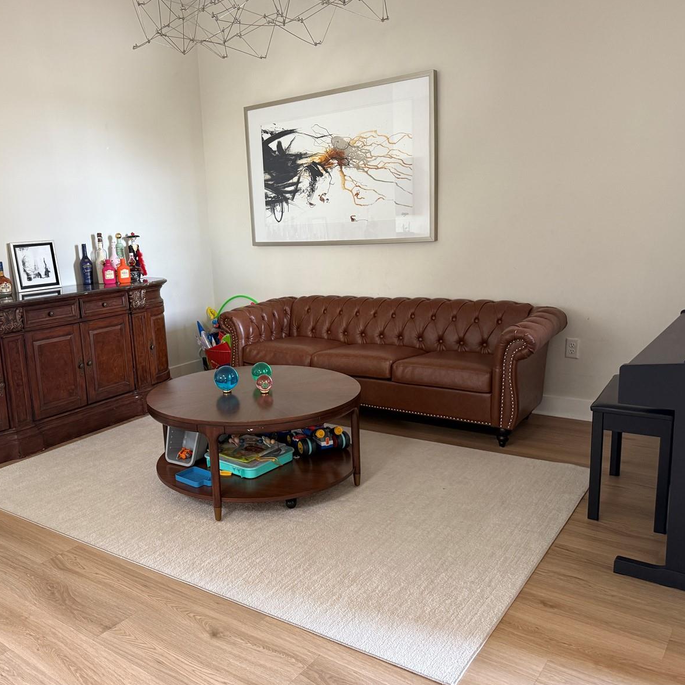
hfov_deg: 55.0
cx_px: 256
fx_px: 649
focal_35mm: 29
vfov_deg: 55.6
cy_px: 340
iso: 250
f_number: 1.78
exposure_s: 1/60
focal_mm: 6.76
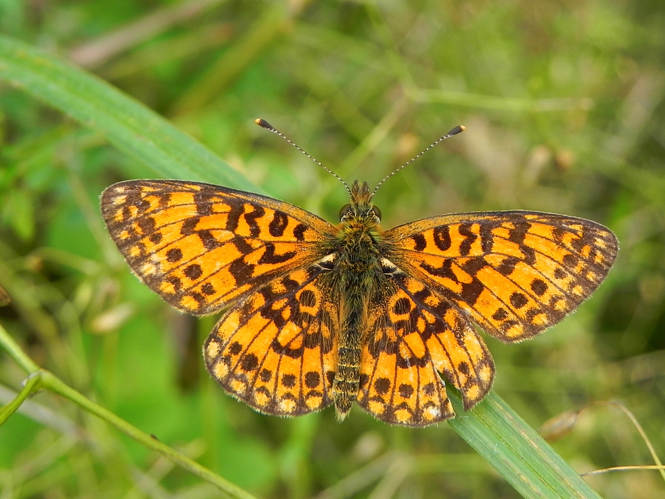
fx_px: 1844
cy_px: 250
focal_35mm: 96
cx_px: 330
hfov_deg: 20.4
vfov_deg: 15.4
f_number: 5
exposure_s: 1/153
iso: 160
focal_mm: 16.9
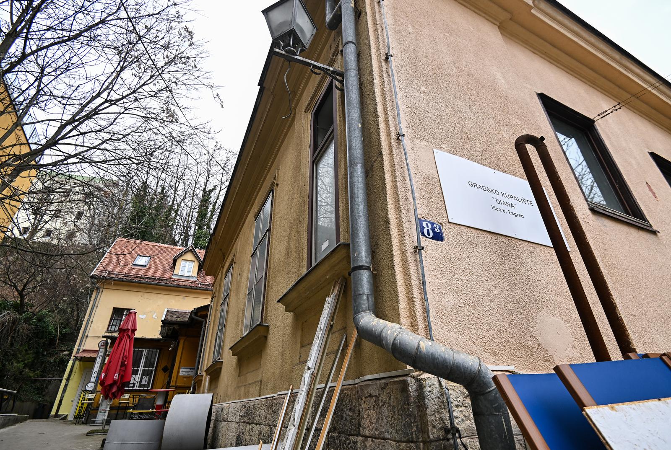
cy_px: 225
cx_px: 336
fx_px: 299
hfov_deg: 96.6
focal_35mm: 16
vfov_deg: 74.0
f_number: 4
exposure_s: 1/400
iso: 320
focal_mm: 16
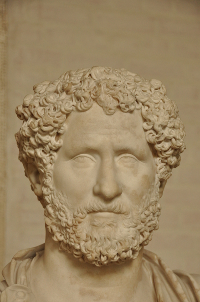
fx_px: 753
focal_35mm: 90
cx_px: 100
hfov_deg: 15.1
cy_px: 151
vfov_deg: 22.7
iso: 1000
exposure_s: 1/125
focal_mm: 60
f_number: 4.8
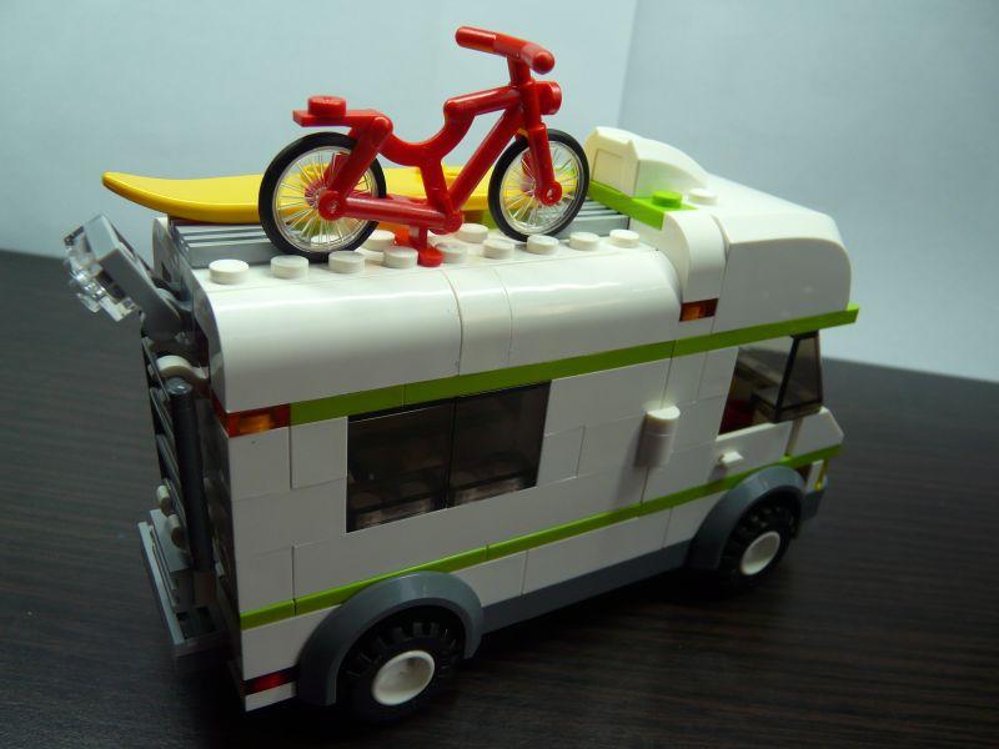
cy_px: 374
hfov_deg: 63.4
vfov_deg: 49.7
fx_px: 808
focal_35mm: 28
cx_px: 500
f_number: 2.8
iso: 100
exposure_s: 1/60
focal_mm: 4.6
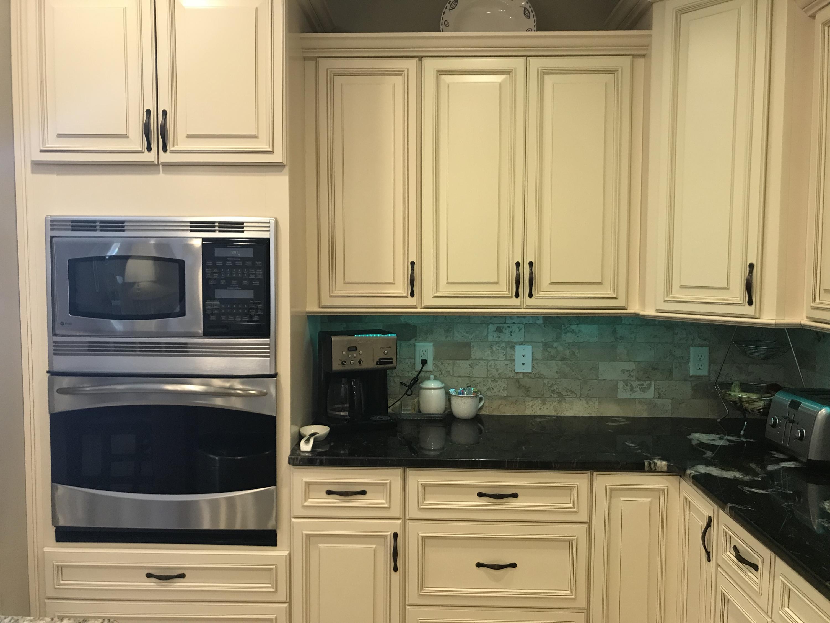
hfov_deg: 63.4
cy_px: 312
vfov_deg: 49.7
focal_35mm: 28
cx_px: 415
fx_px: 671
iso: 40
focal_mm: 3.99
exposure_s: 1/30
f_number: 1.8
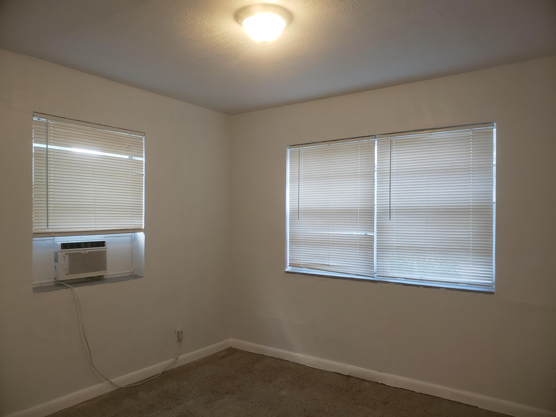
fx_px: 418
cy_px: 208
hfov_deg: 67.3
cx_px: 278
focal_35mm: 26
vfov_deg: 53.1
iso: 100
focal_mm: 4.3
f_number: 2.4
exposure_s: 1/24
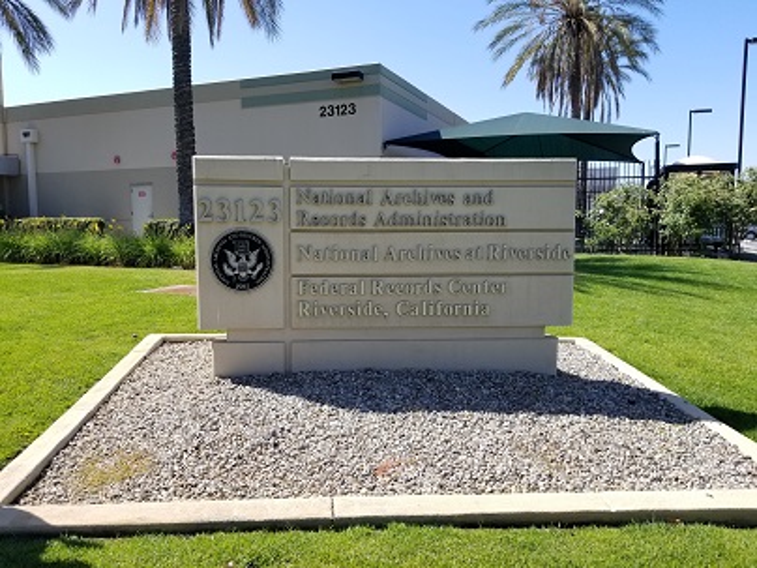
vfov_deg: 53.1
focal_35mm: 26
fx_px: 569
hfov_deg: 67.3
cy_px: 284
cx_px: 378
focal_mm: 4.25
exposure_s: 1/1380
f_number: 1.7
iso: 50
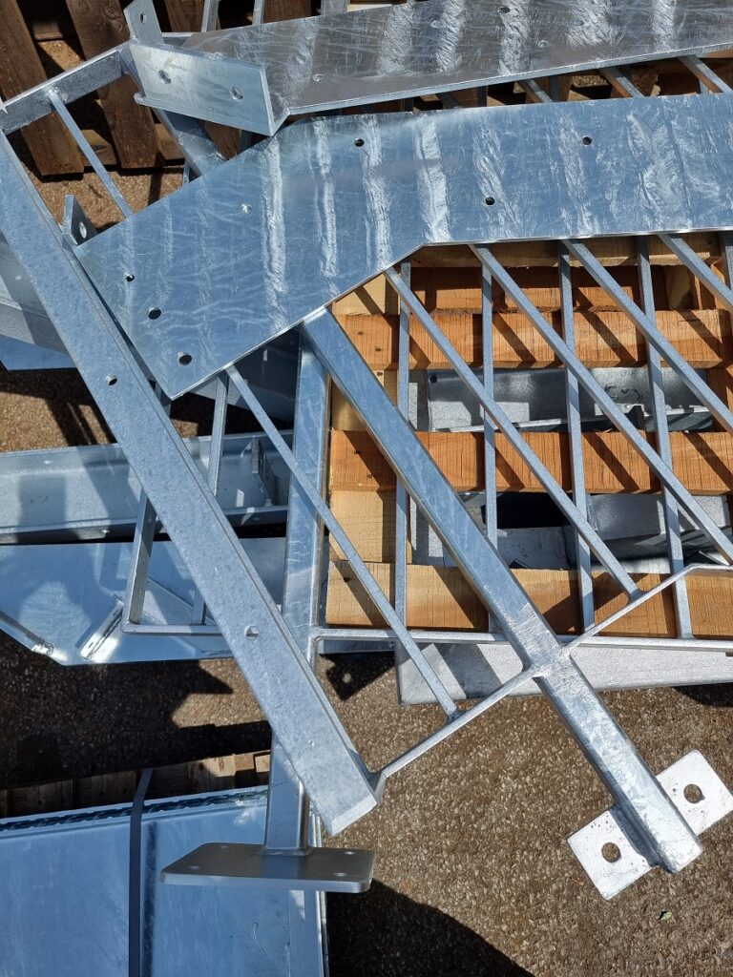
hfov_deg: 56.8
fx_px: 678
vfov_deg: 71.6
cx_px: 366
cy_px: 488
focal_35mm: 24
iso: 50
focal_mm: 6.7
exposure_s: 1/2592
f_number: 1.8
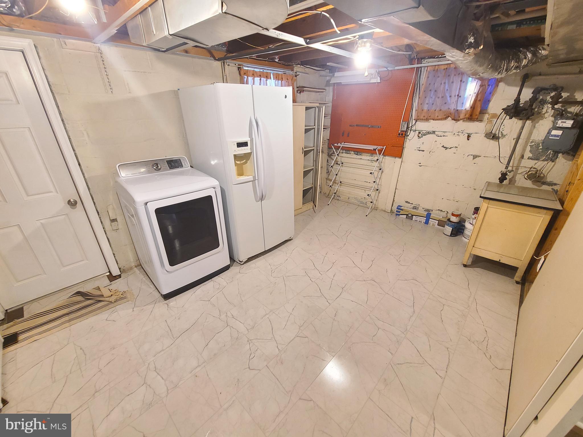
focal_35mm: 13
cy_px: 218
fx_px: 219
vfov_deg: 89.9
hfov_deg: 106.2
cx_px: 292
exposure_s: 1/30
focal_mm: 2.2
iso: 500
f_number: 2.2
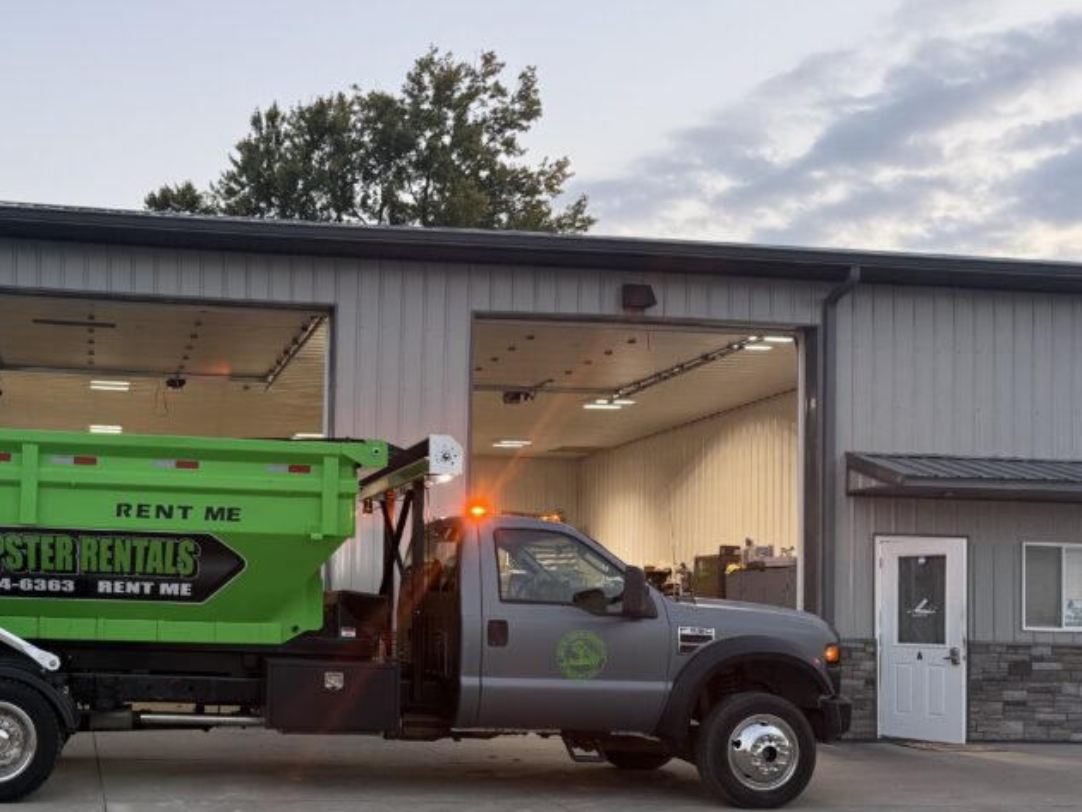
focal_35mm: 39
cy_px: 573
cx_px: 232
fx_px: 1219
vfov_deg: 36.3
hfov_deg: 45.6
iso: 125
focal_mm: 6.76
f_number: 1.78
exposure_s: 1/120
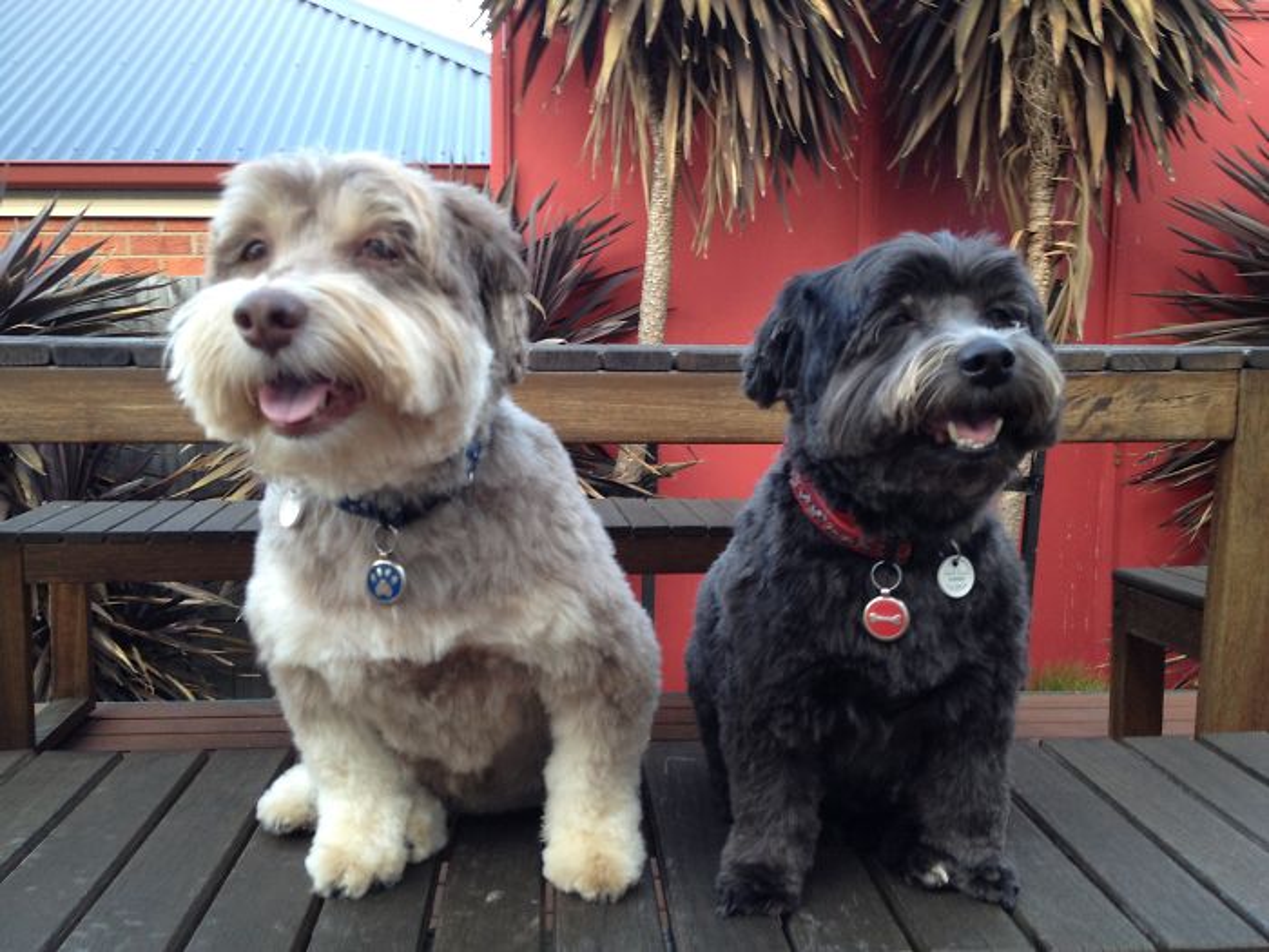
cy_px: 476
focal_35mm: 35
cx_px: 634
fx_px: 1283
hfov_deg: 52.6
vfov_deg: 40.7
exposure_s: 1/60
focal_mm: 4.28
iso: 64
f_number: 2.4
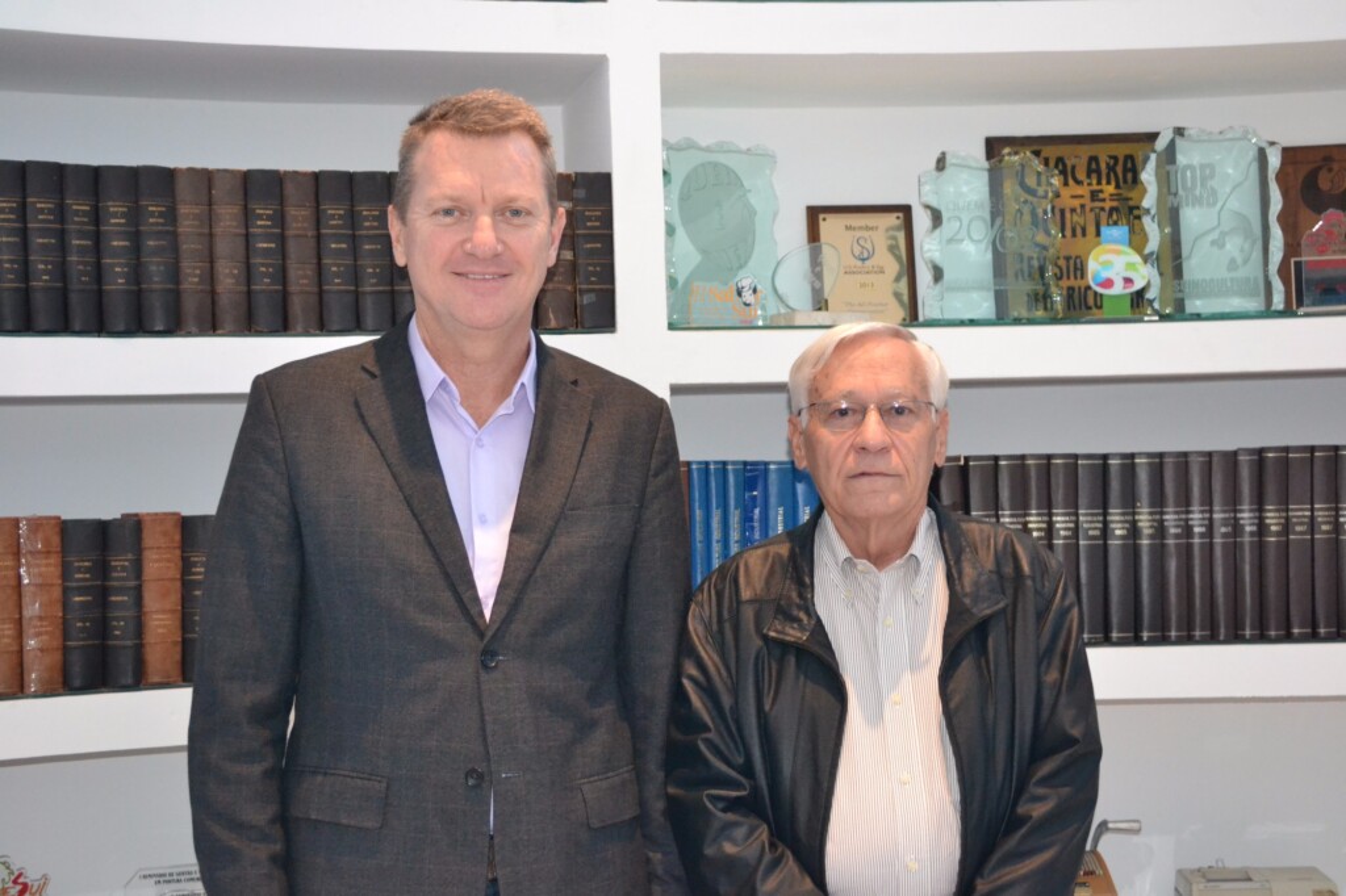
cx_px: 673
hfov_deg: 38.9
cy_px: 448
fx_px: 1906
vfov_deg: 26.5
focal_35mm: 51
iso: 2800
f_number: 5
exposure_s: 1/60
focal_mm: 34
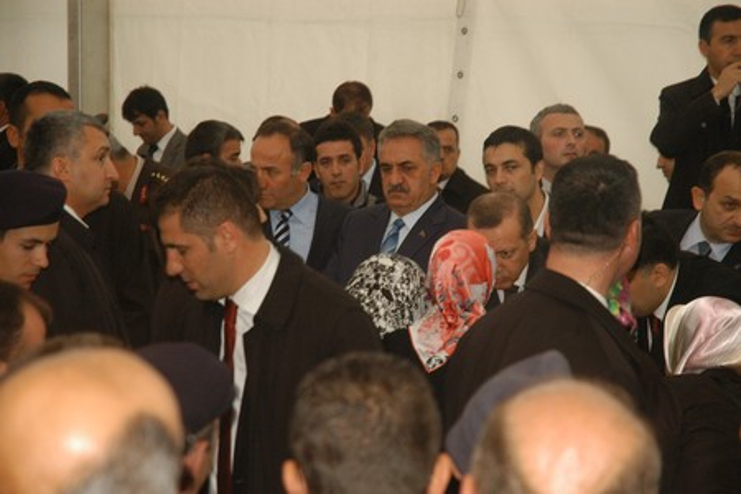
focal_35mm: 105
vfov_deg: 13.0
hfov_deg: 19.5
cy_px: 247
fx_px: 2161
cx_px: 370
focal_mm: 70
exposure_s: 1/60
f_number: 4.5
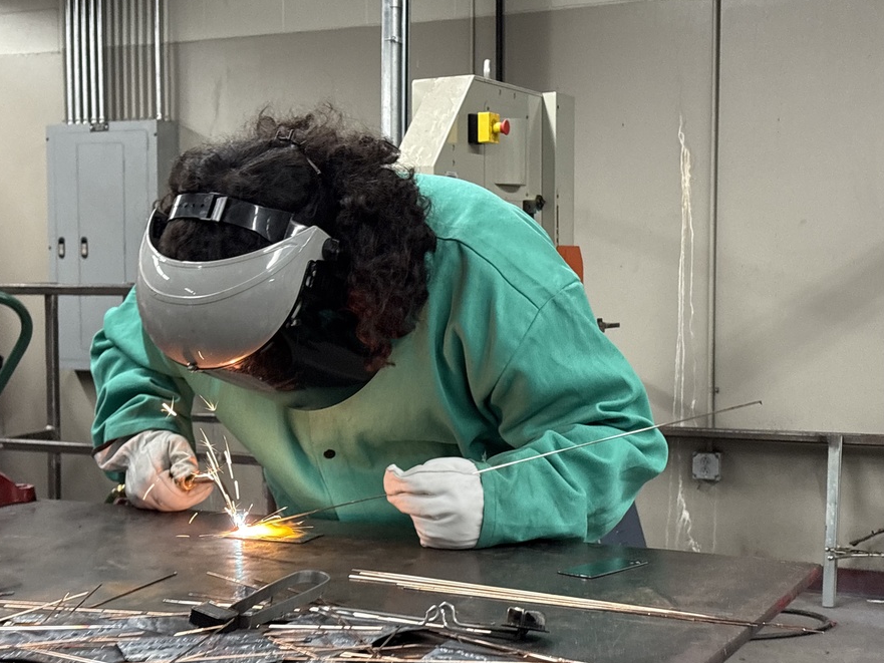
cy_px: 346
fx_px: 1507
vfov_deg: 24.8
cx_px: 383
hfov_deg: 32.7
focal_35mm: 59
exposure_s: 1/40
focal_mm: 5.96
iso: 125
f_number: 1.6
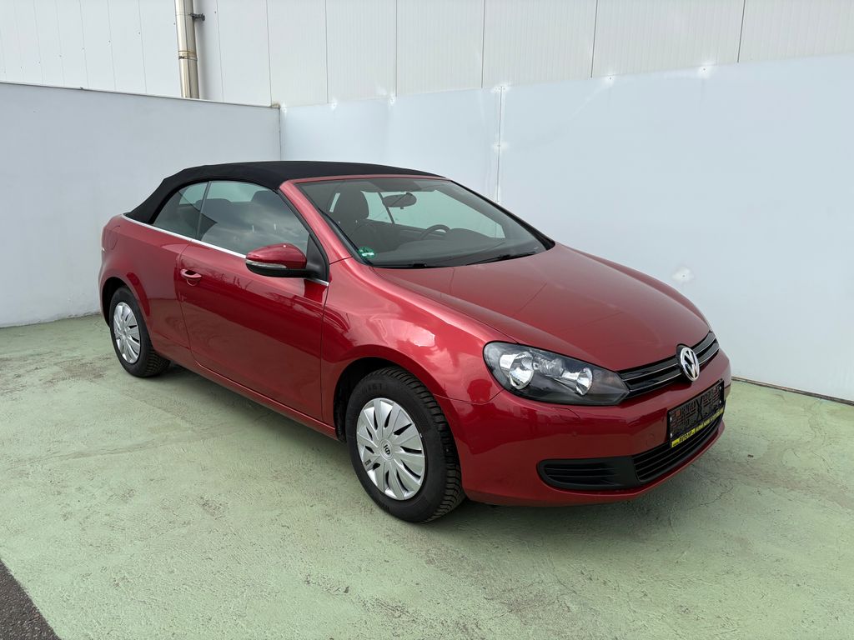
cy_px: 320
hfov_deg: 67.3
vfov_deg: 53.1
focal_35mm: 26
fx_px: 641
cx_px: 427
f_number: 1.6
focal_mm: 5.96
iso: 50
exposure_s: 1/3623
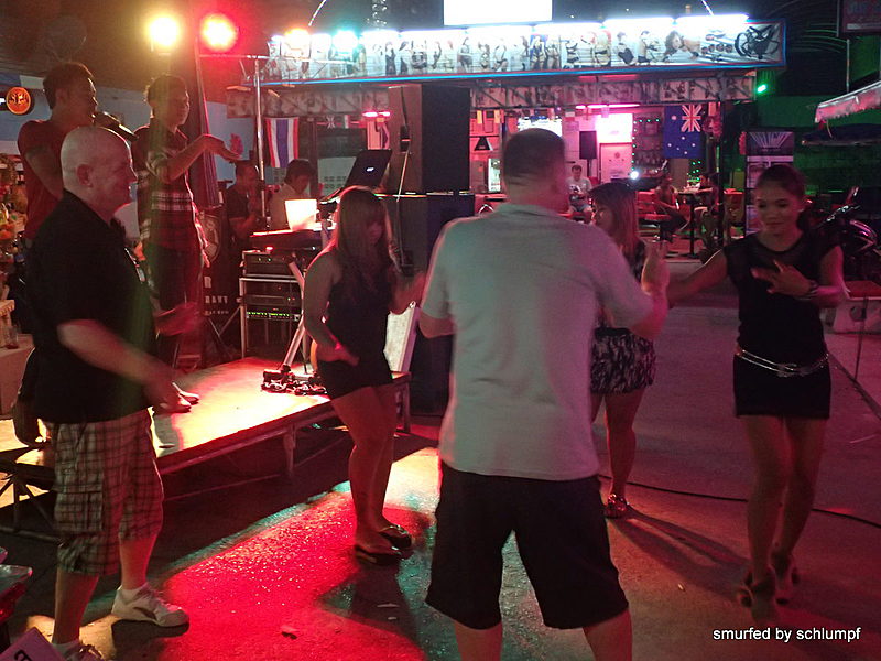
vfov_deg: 36.0
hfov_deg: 46.8
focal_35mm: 40
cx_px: 440
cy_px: 330
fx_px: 1018
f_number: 2.8
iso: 800
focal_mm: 7.34
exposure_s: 1/20
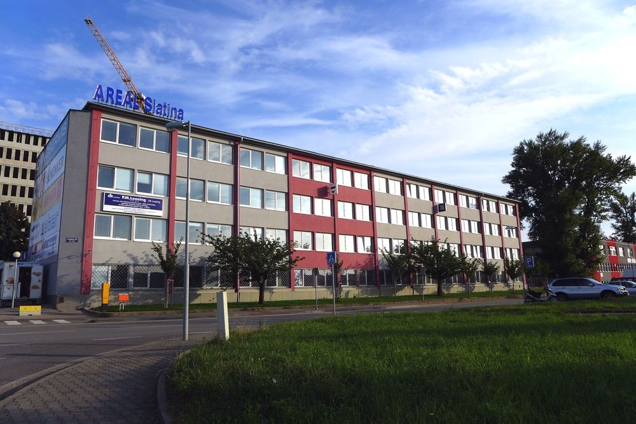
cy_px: 212
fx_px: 424
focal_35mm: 24
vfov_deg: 53.1
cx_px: 318
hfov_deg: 73.7
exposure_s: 1/1600
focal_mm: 4.7
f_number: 2.8
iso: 80
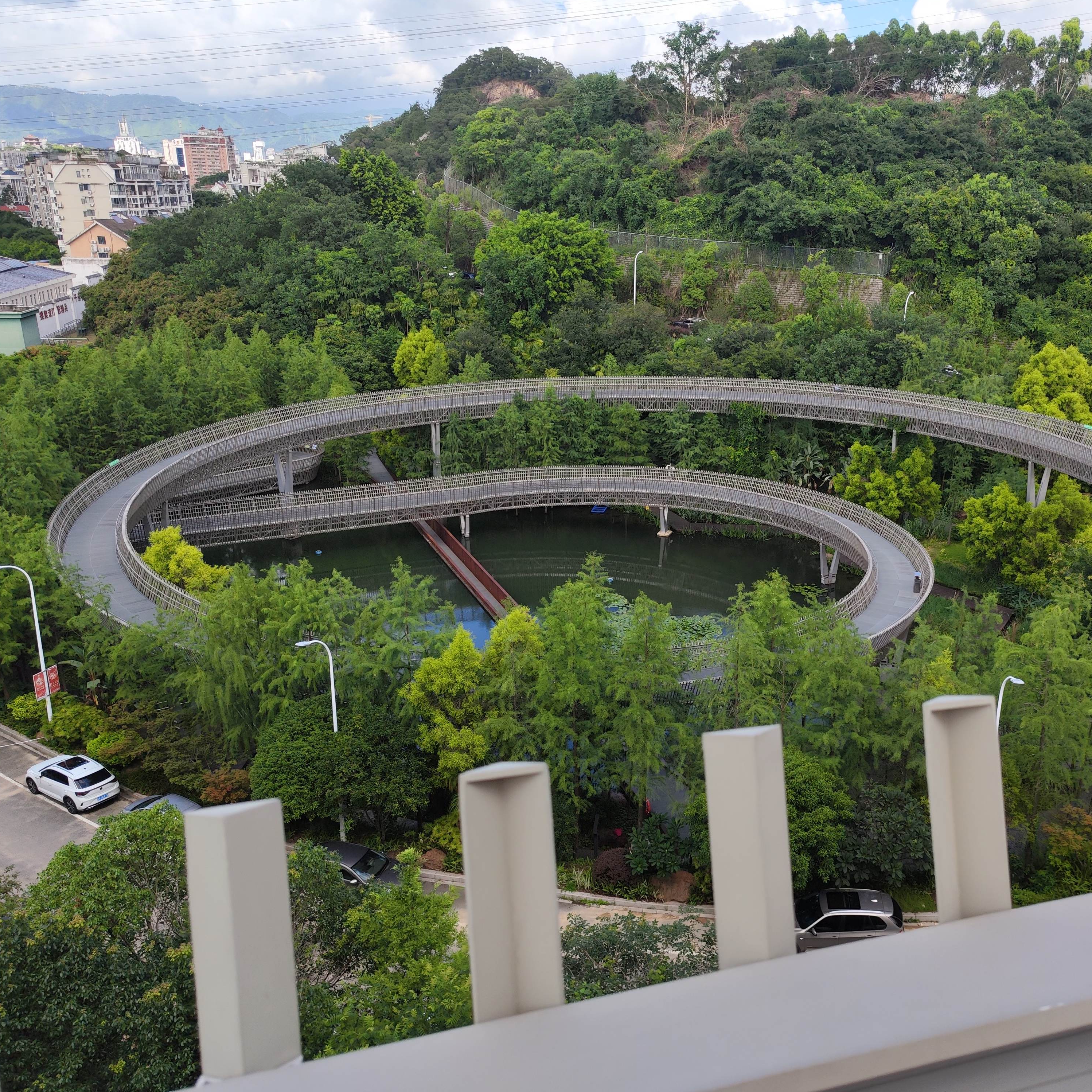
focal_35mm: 29
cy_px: 556
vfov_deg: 55.6
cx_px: 672
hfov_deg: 55.1
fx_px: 1035
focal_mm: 6.92
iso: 50
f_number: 1.9
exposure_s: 1/2000
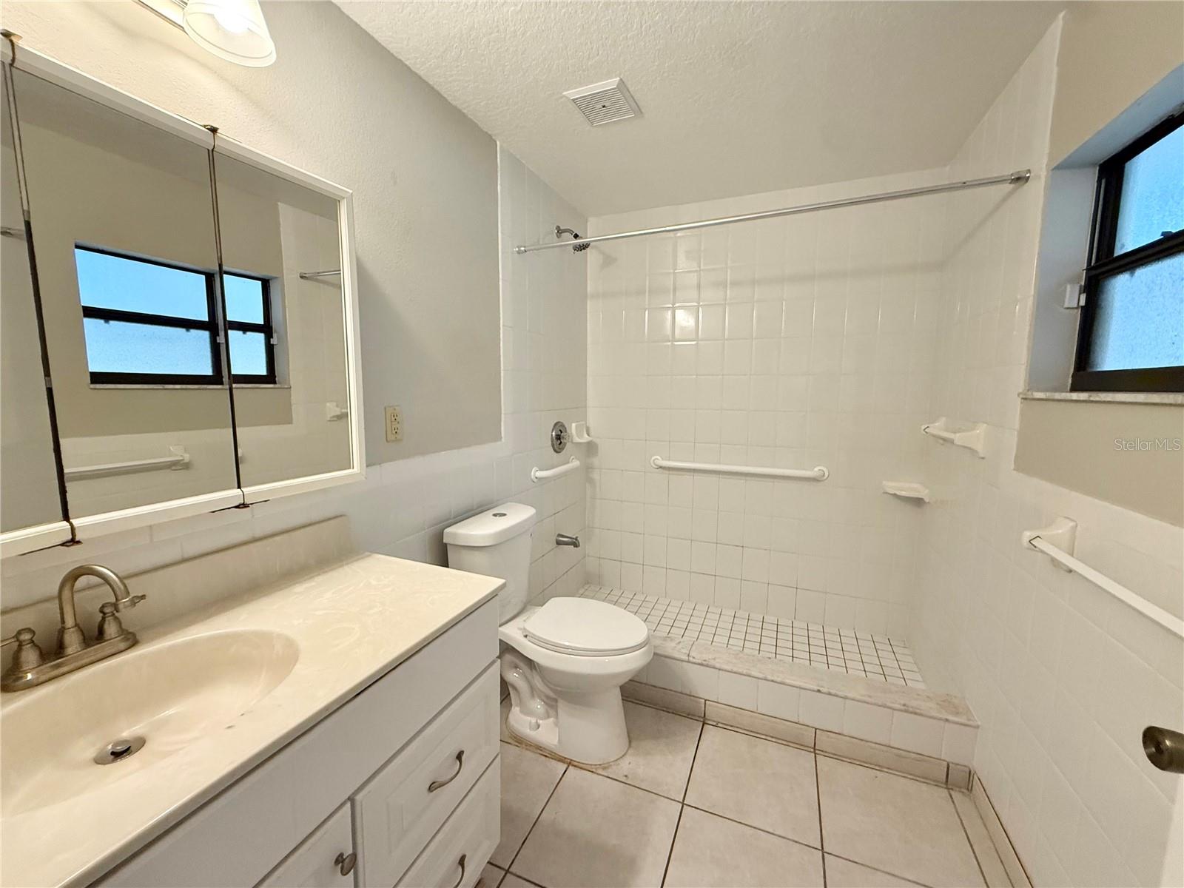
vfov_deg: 85.7
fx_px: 479
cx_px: 592
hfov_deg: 102.1
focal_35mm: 14
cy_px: 444
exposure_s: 1/120
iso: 320
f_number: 2.2
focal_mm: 2.22
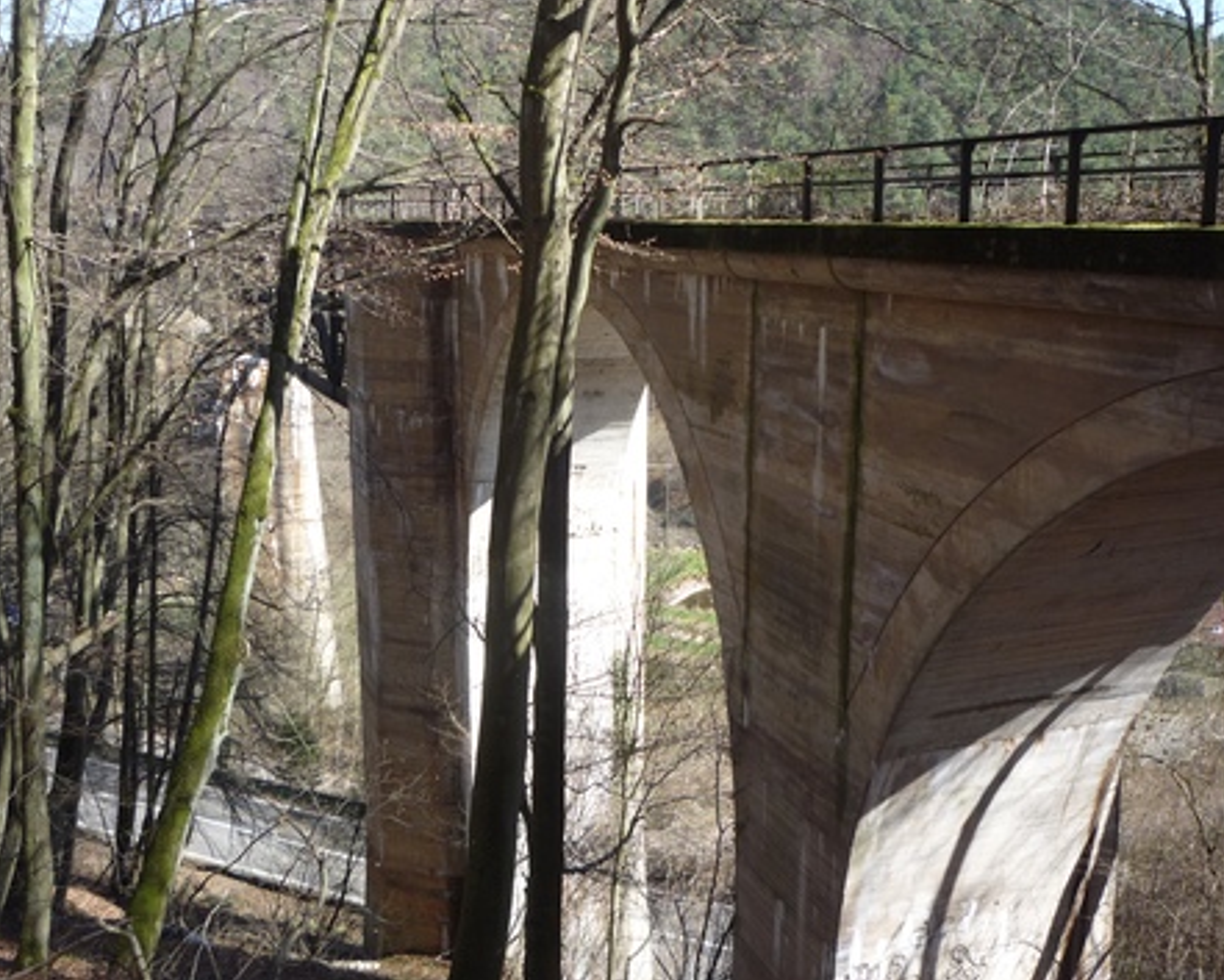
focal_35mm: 34
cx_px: 583
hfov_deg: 52.8
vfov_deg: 43.4
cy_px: 483
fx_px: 1232
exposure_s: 1/200
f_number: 4
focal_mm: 5.2
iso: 100
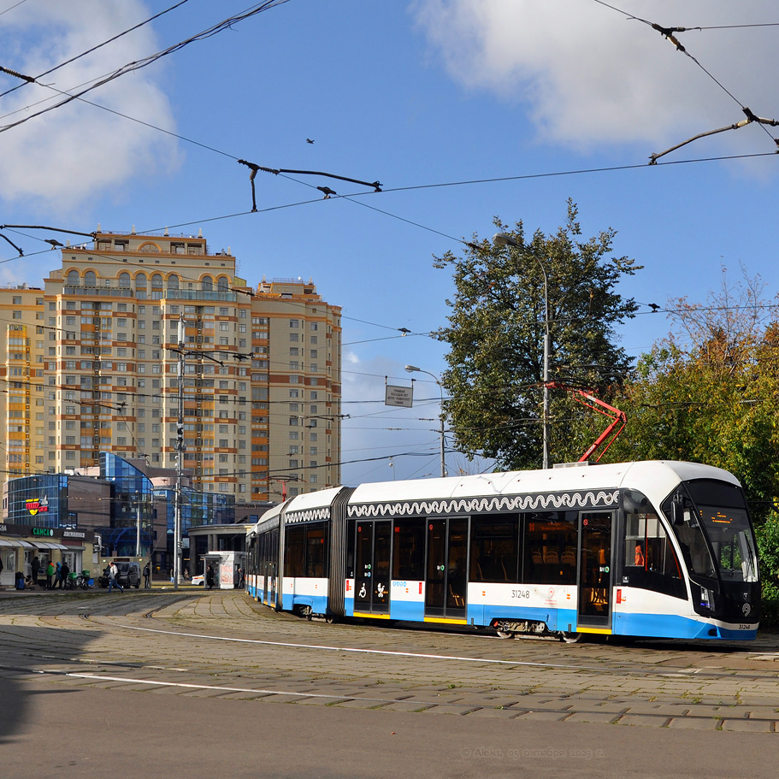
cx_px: 533
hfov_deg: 35.6
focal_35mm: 47
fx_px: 1197
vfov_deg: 36.1
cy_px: 382
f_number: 8
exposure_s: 1/500
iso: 200
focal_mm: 24
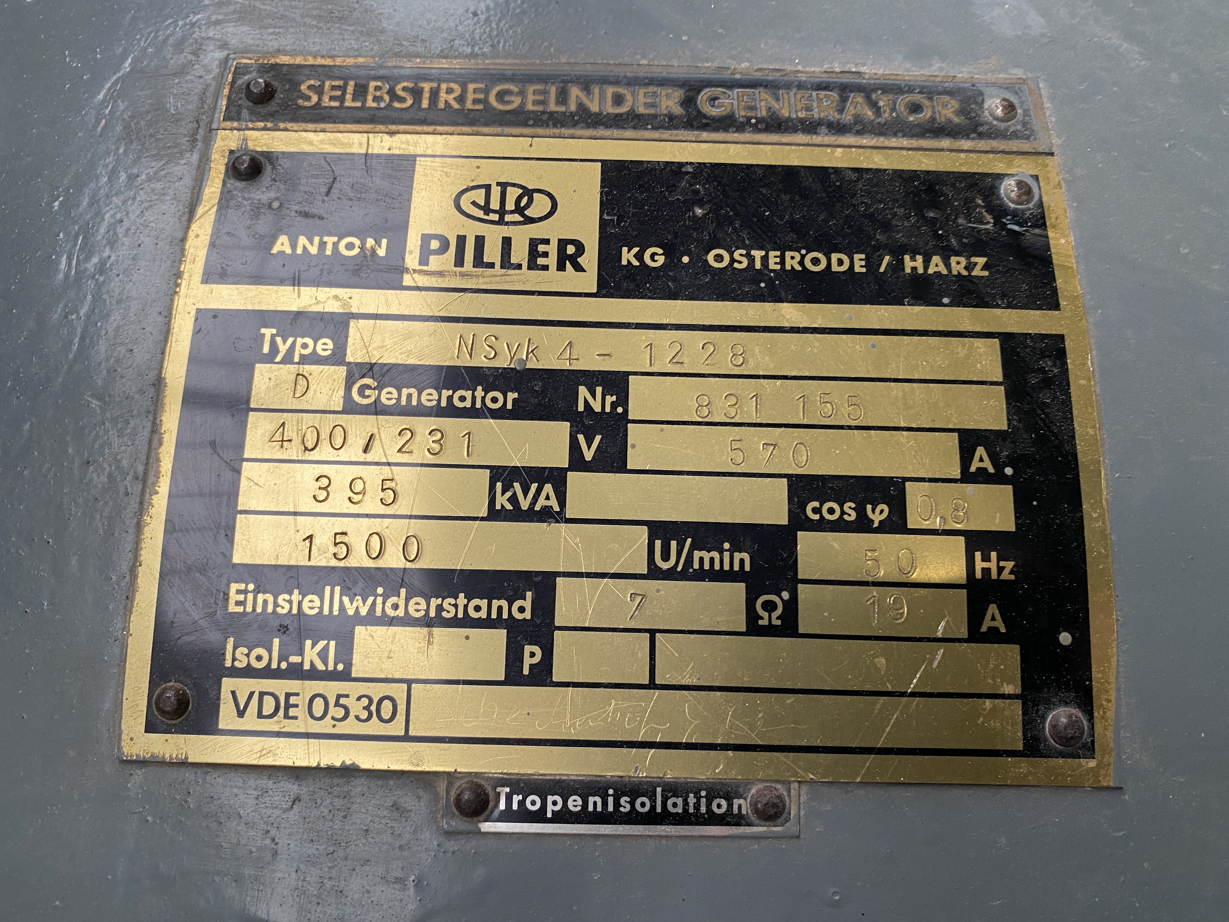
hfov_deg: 67.3
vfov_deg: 53.1
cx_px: 614
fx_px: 923
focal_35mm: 26
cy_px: 461
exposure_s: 1/50
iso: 80
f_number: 1.8
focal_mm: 4.25
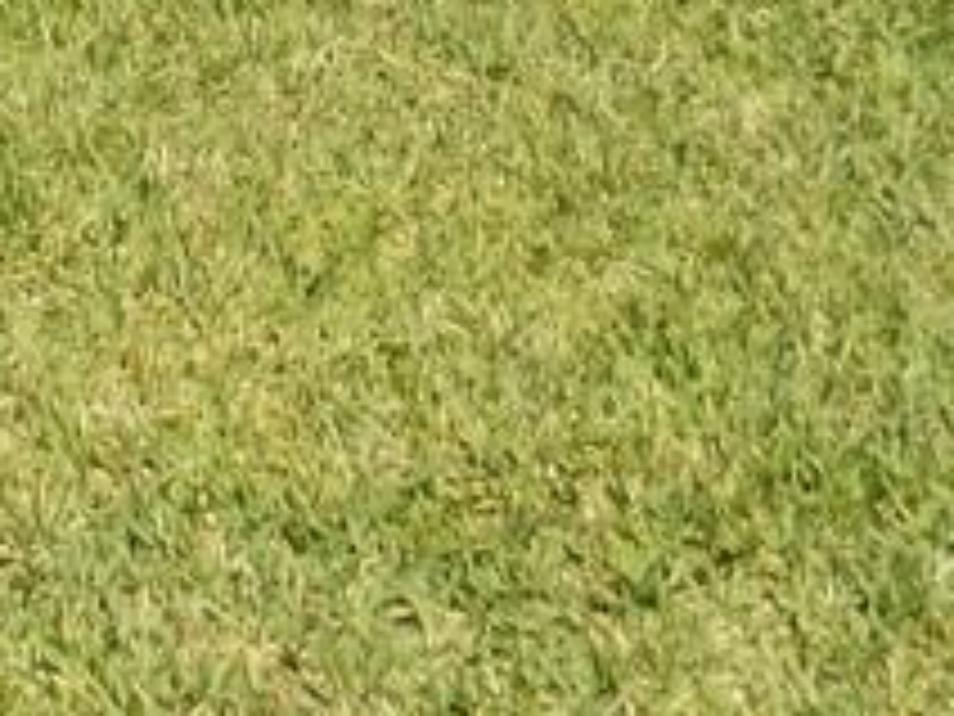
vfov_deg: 11.3
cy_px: -968
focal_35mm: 111
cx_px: -666
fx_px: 3059
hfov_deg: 15.6
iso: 80
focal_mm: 4
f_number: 3.1
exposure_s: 1/800
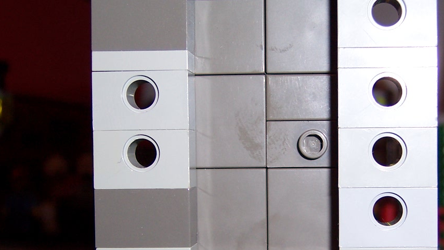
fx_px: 883
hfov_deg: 28.2
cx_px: 259
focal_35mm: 75
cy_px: 192
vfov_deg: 16.0
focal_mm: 8.2
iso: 80
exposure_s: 1/60
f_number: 3.4
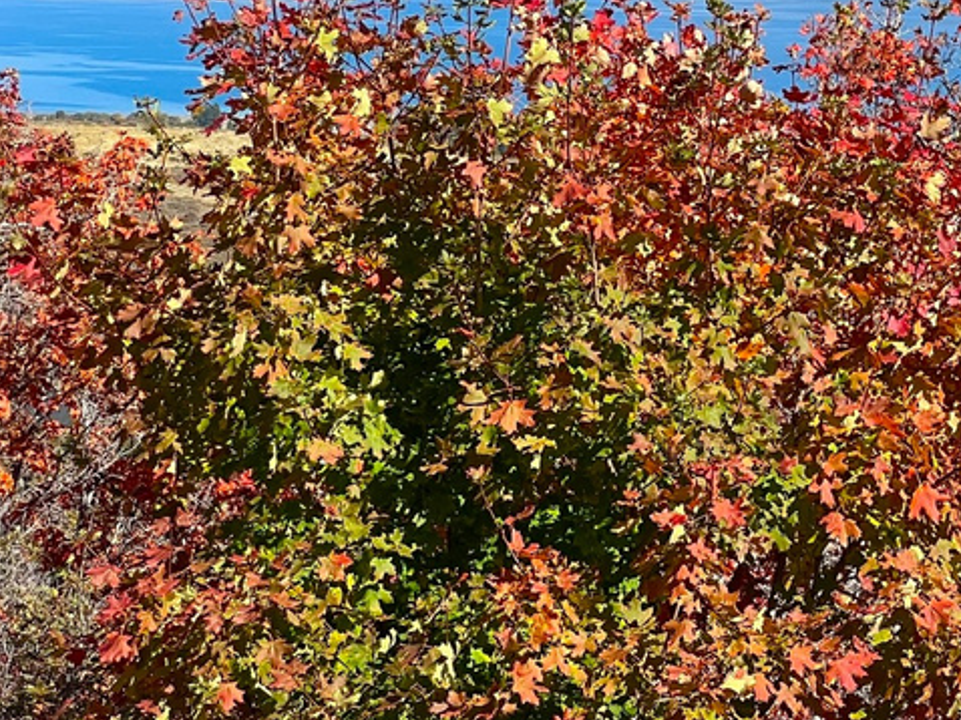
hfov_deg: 11.9
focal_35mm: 165
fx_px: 4578
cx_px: 933
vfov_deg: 9.0
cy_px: 95
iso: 32
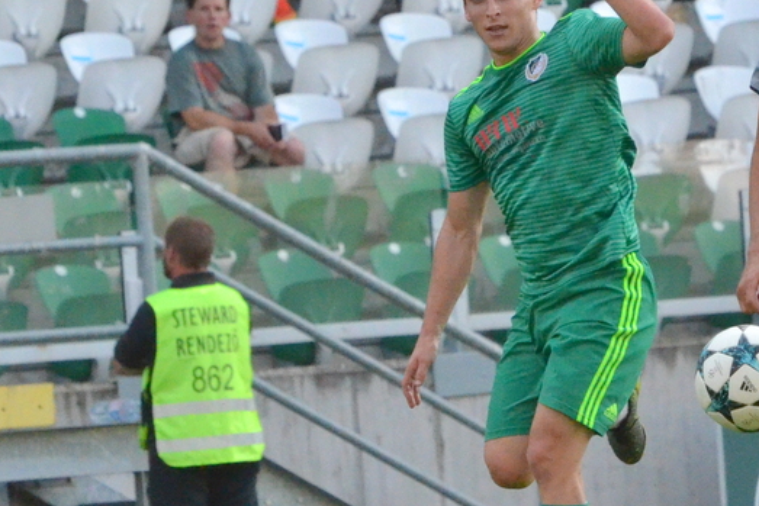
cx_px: 789
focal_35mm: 585
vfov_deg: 2.4
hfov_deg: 3.5
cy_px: 227
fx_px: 12336
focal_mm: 170
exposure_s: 1/3200
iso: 3200
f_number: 7.1
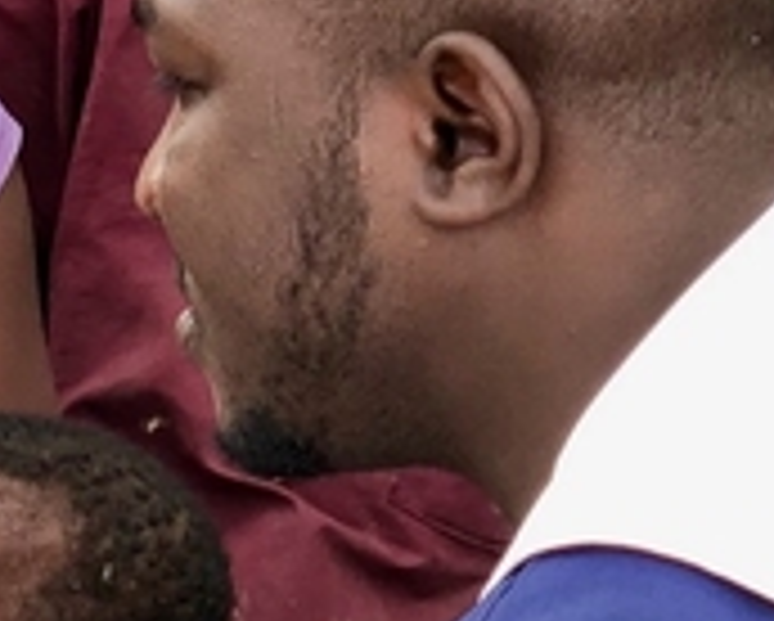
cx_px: -554
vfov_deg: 5.2
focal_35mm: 295
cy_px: 747
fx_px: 6765
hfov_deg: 6.4
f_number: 2.4
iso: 20
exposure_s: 1/120
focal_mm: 6
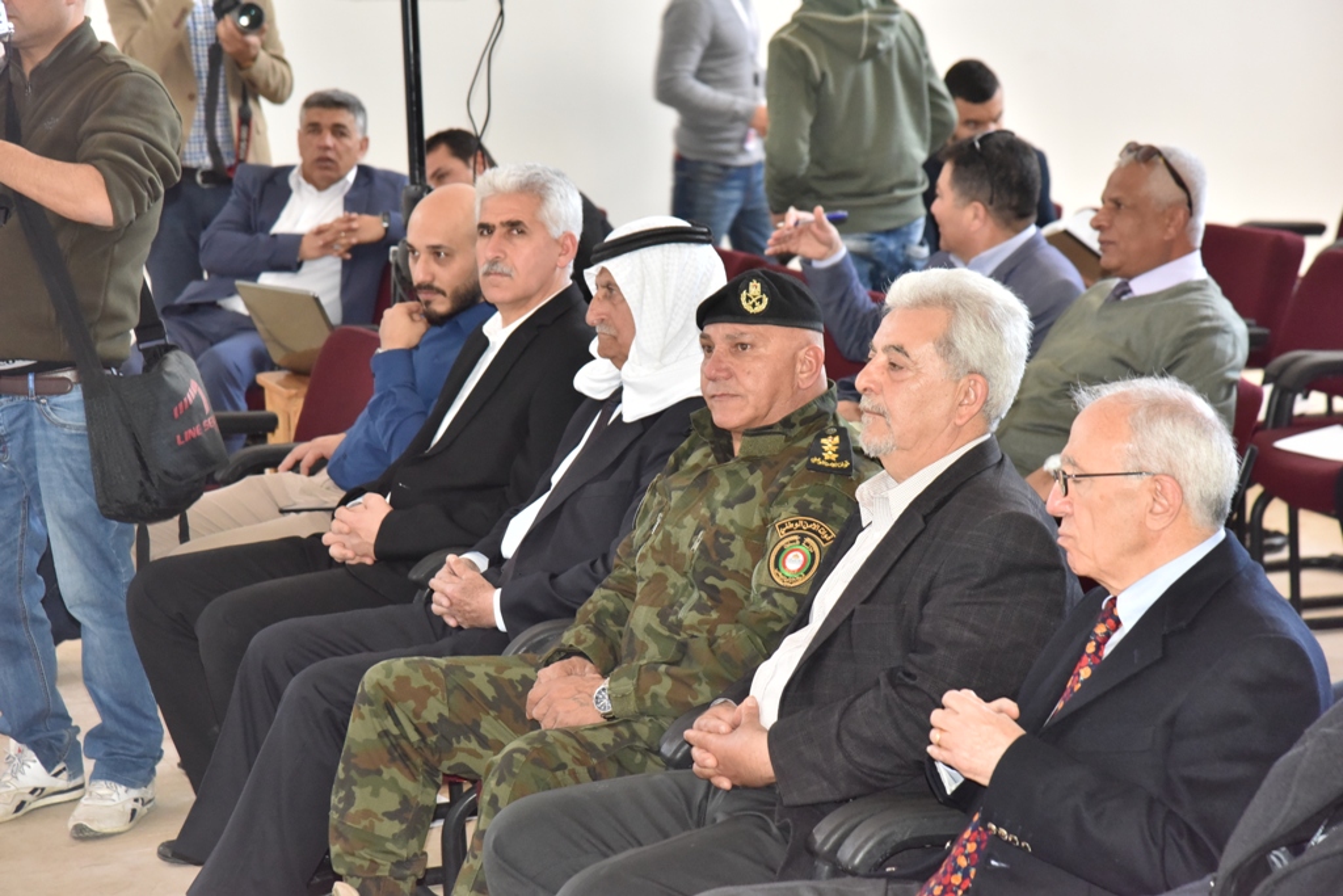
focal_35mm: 105
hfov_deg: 19.5
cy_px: 448
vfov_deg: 13.0
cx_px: 672
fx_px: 3917
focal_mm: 105
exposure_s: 1/80
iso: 2500
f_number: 6.3
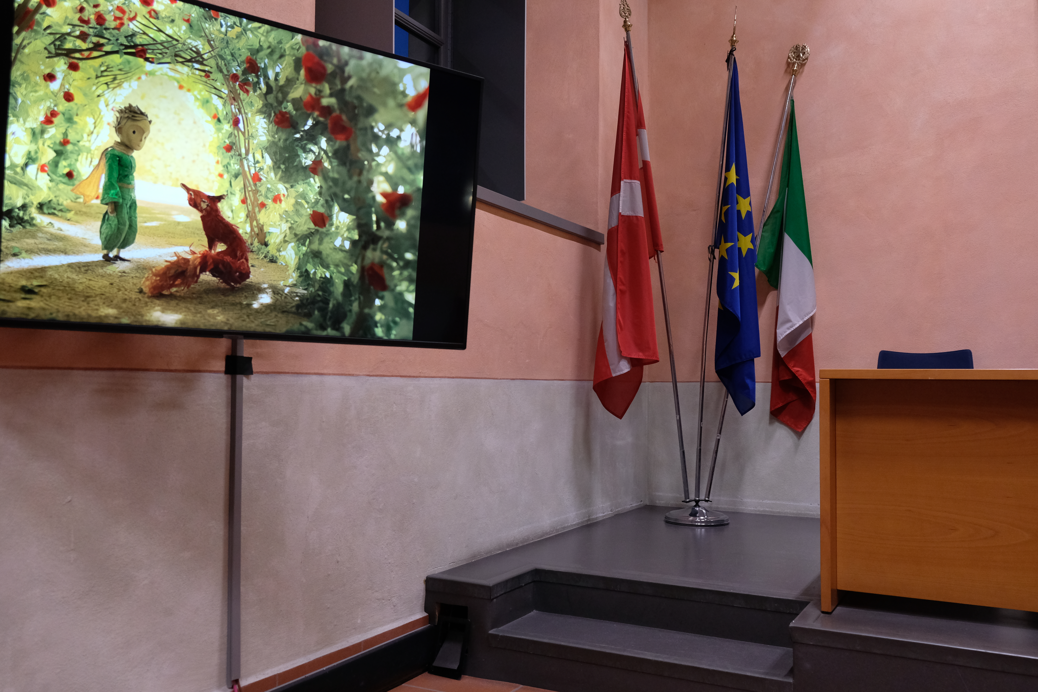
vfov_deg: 45.0
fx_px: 836
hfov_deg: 63.7
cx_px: 519
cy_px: 346
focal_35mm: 29
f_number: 3.6
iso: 1600
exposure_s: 1/60
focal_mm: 19.6
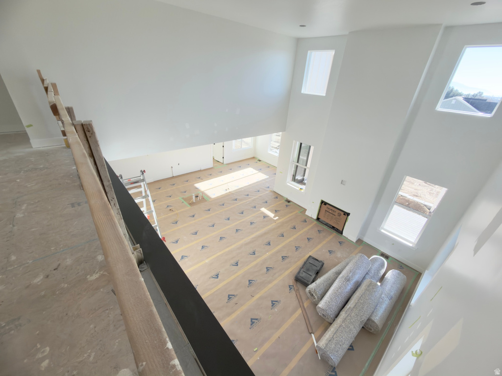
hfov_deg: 102.1
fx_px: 203
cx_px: 251
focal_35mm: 14
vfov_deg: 85.7
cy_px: 188
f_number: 2.2
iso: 50
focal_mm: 2.22
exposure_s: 1/152
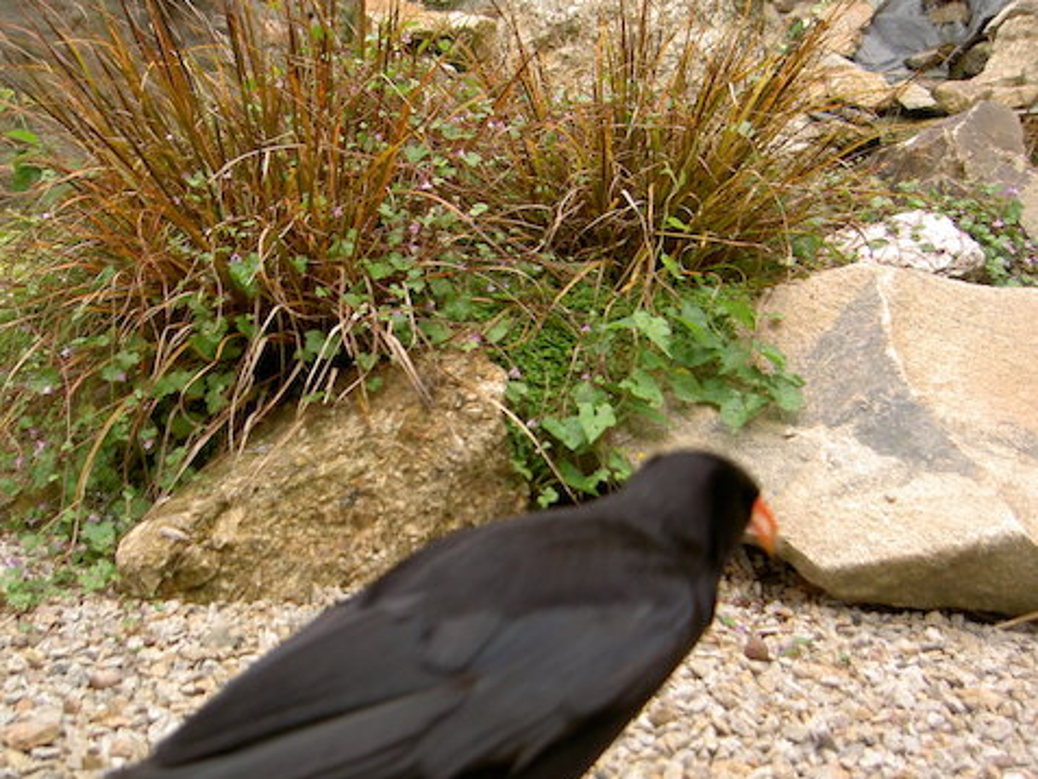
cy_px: 426
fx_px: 1140
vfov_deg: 37.7
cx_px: 460
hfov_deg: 48.9
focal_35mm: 38
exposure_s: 1/250
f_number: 2.8
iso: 50
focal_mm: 5.6
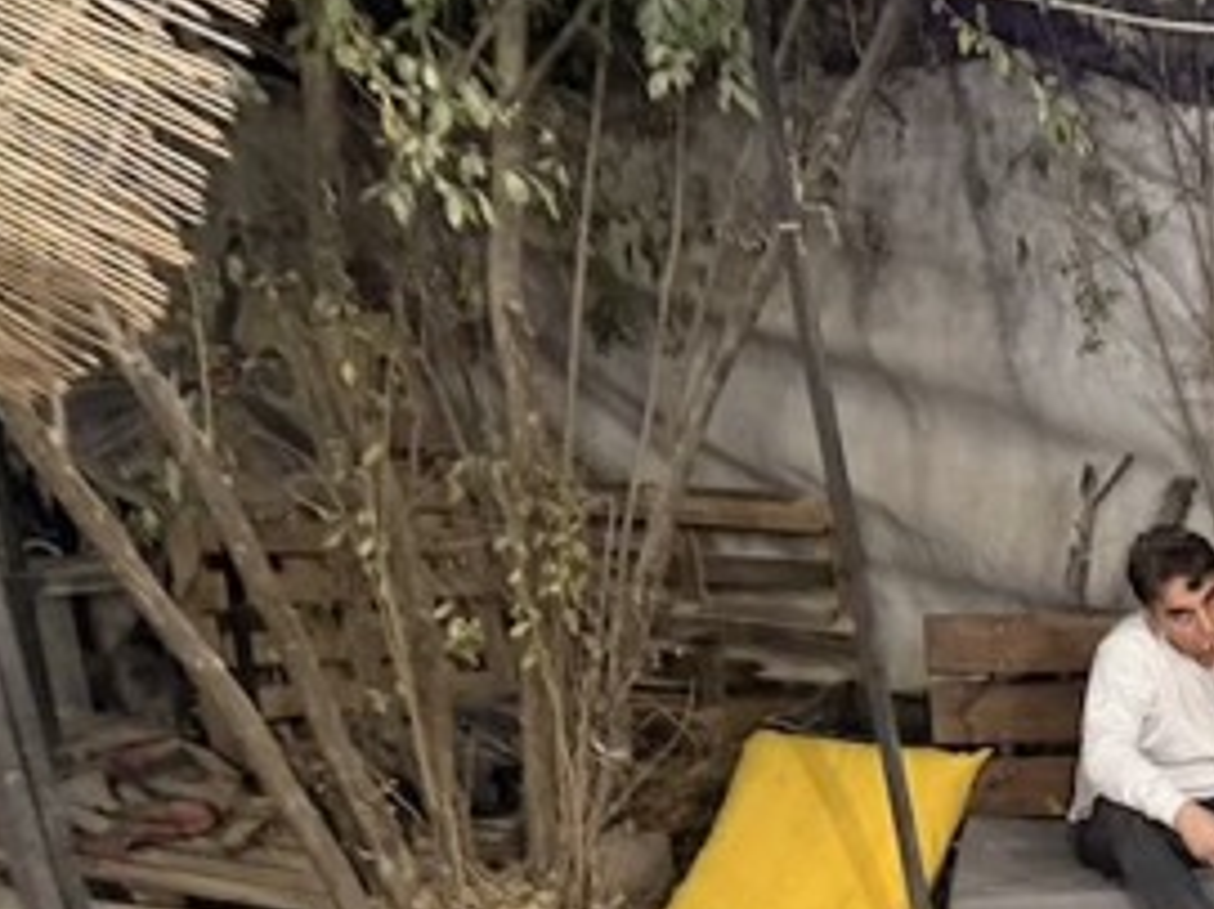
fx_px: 2173
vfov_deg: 22.8
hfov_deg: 26.9
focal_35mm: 62
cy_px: 889
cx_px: 1523
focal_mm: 6.76
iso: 400
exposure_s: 1/50
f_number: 1.78
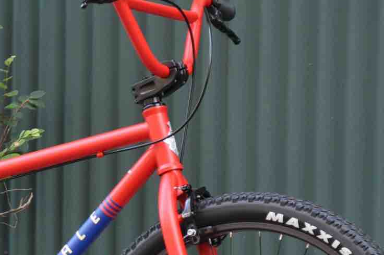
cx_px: 21
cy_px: 271
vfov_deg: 3.7
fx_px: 3958
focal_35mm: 371
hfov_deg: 5.5
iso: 400
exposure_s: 1/125
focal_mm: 85
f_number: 5.6
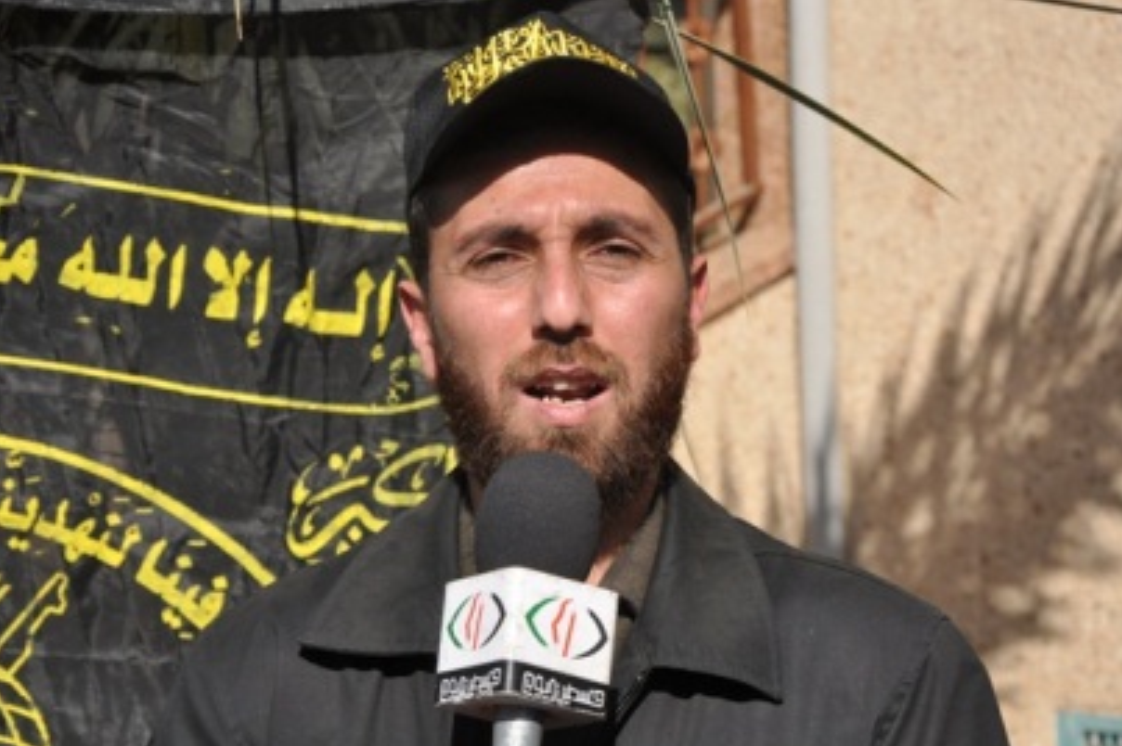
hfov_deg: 18.6
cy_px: 412
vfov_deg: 12.4
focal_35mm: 110
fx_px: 3425
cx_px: 590
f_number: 8
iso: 250
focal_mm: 66
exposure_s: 1/1000
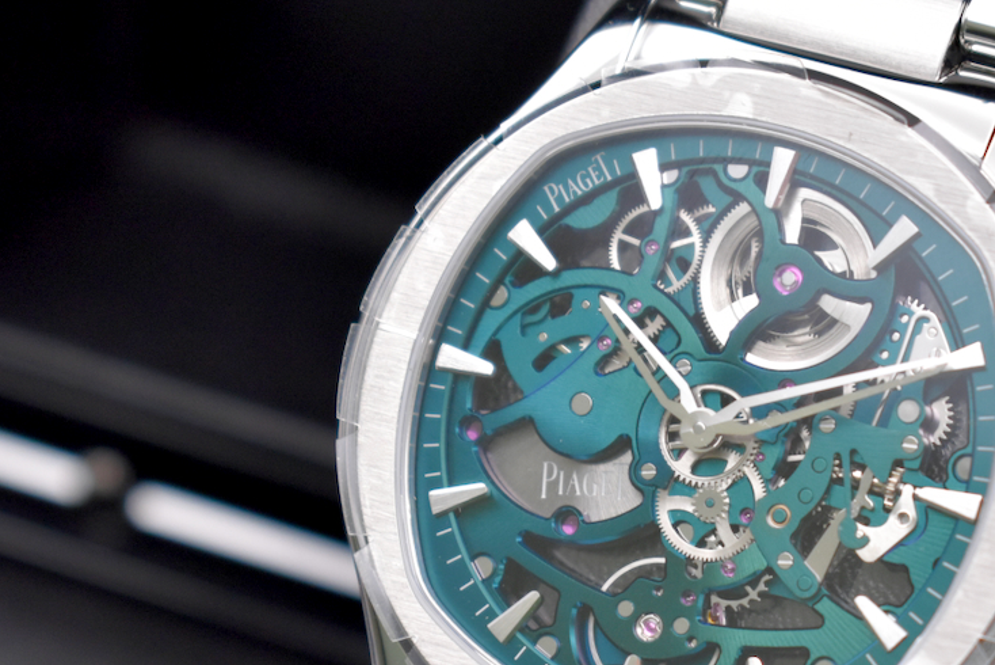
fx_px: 3978
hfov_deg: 14.2
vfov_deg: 9.5
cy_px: 468
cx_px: 713
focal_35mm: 144
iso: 1100
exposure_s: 1/125
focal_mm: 55
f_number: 5.6
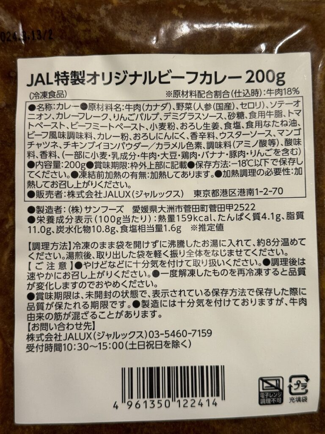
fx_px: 601
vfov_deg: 39.7
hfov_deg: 30.3
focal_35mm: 48
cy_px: 217
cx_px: 162
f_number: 1.78
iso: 125
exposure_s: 1/50
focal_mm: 6.86
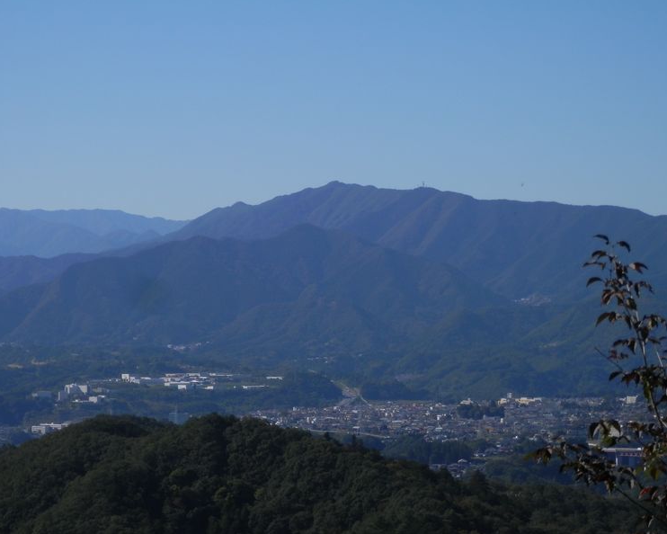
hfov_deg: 15.8
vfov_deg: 12.6
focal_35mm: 122
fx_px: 2409
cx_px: 342
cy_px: 266
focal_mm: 20.9
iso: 80
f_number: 5.2
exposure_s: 1/800
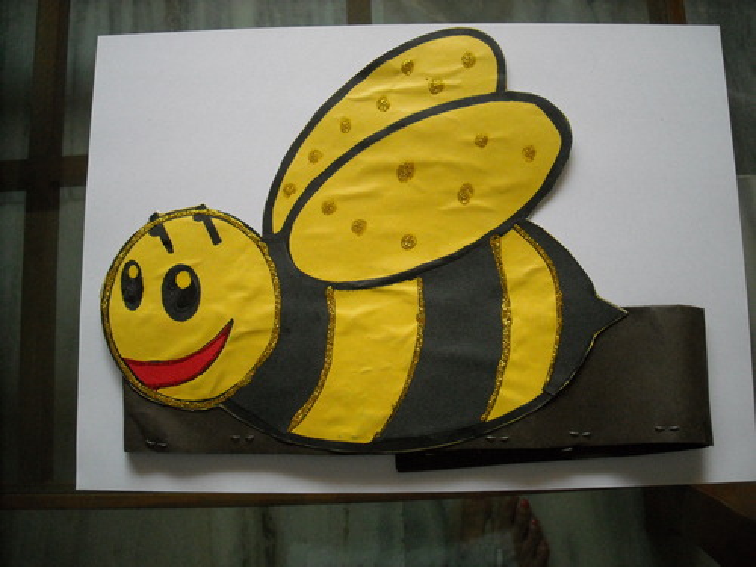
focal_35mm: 35
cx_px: 378
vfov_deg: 40.7
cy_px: 284
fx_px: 764
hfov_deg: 52.6
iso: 400
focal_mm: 5.7
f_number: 2.8
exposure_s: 1/239
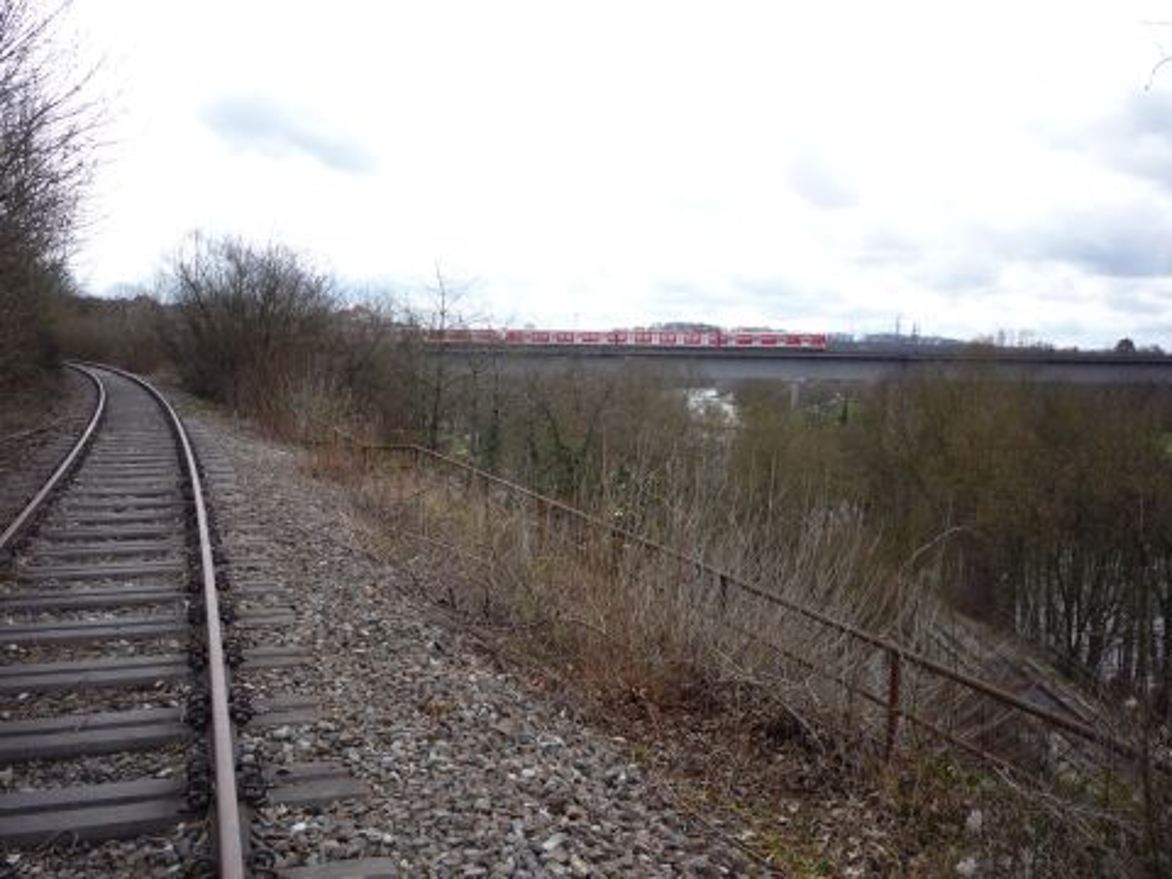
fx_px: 1083
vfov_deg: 44.2
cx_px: 586
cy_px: 440
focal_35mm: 32
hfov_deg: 56.8
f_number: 4
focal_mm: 5.2
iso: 100
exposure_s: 1/400
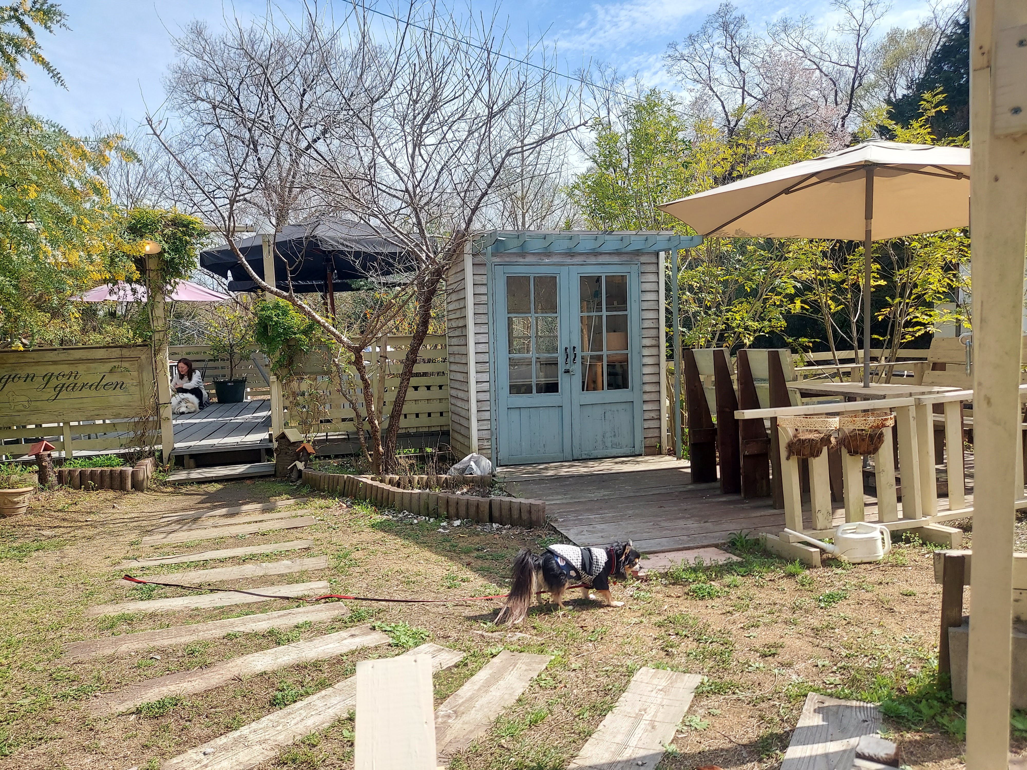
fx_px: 742
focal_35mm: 25
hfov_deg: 69.4
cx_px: 514
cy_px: 385
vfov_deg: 54.9
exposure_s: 1/782
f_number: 2
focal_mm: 4.6
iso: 50
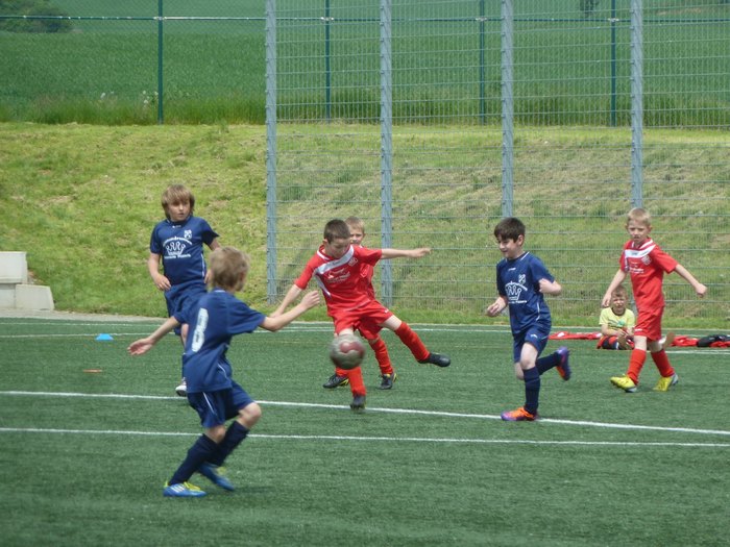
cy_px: 274
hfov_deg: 6.6
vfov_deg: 5.0
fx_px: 6327
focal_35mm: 300
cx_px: 365
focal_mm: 49.2
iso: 80
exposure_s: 1/320
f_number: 4.9
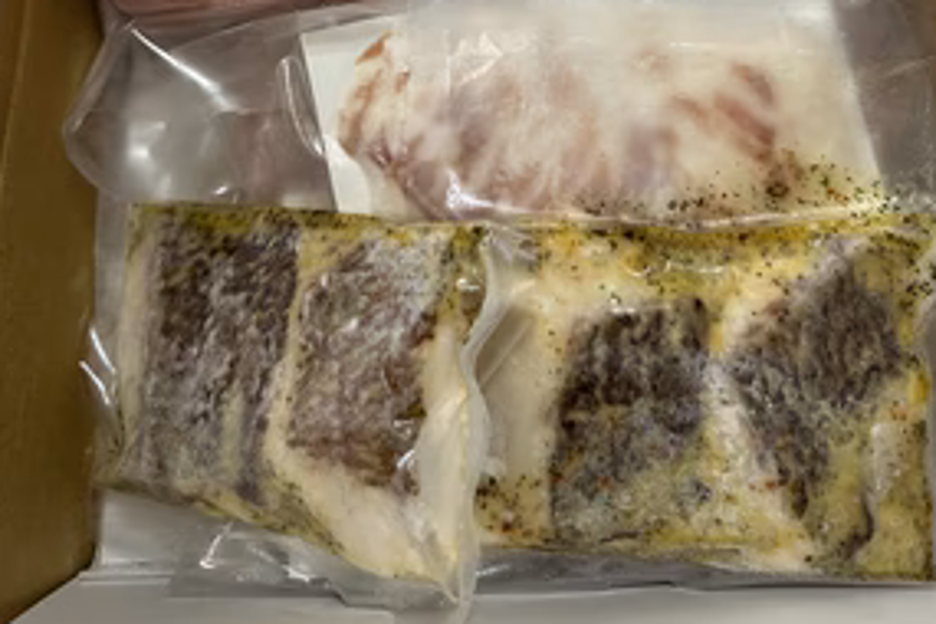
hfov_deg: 54.4
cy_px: -23
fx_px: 910
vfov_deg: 34.0
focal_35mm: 35
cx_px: 479
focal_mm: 6.86
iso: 125
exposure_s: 1/60
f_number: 1.78
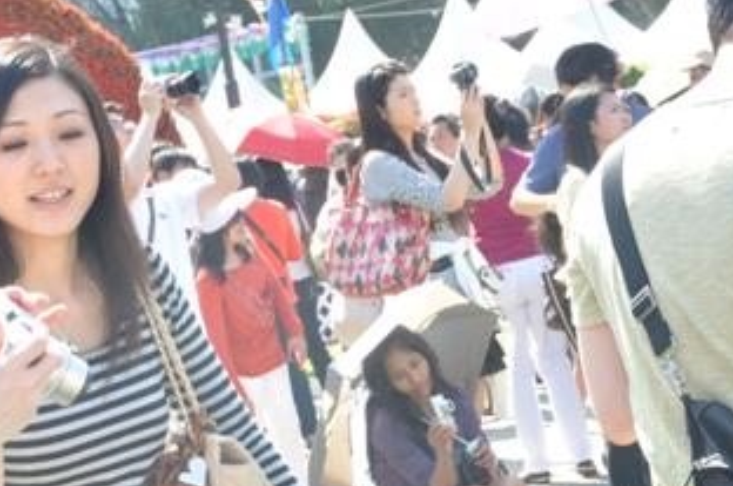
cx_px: 125
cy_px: 269
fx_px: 3131
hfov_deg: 13.3
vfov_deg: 8.9
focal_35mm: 154
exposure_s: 1/100
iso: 400
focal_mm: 50
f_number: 10
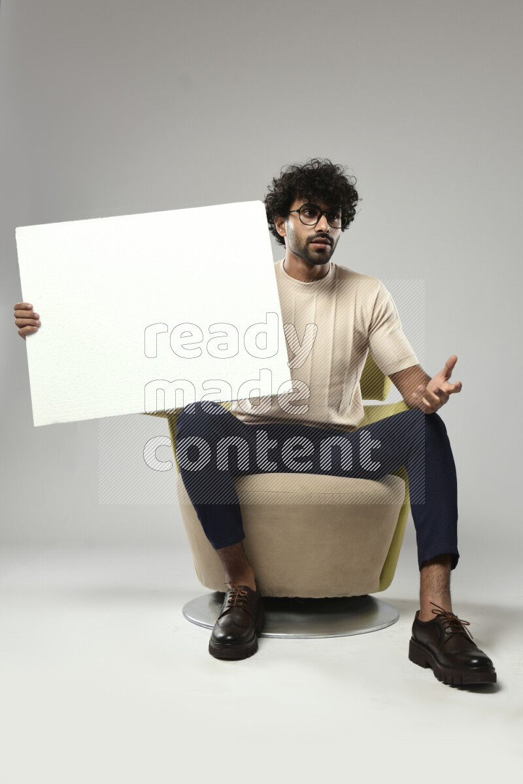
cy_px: 392
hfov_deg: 35.1
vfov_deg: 50.7
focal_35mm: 38
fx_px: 828
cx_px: 262
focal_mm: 38
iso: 400
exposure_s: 1/125
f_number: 5.6
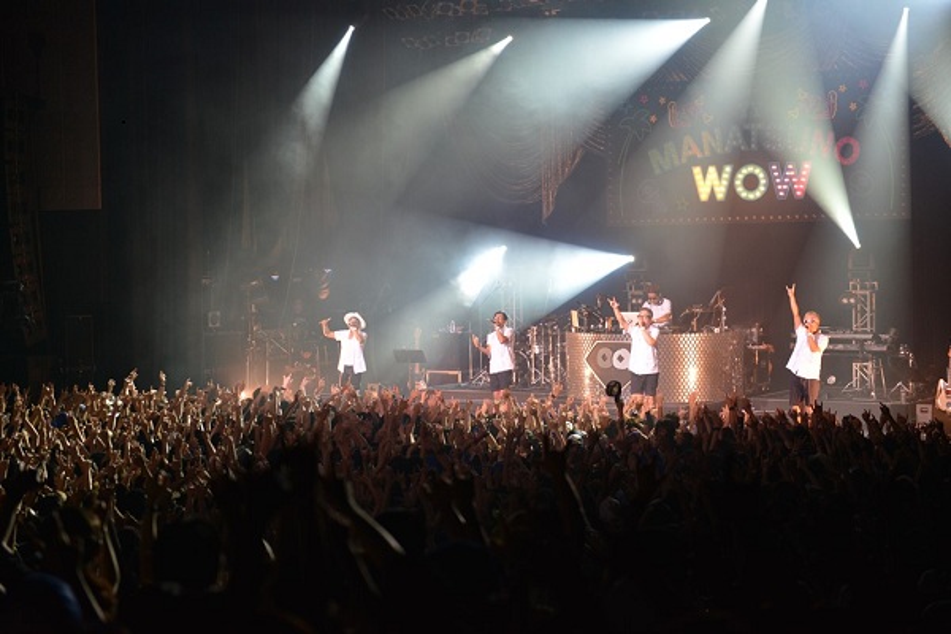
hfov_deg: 28.8
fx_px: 1849
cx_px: 476
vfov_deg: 19.5
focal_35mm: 70
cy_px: 317
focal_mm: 70
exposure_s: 1/200
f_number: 2.8
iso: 800
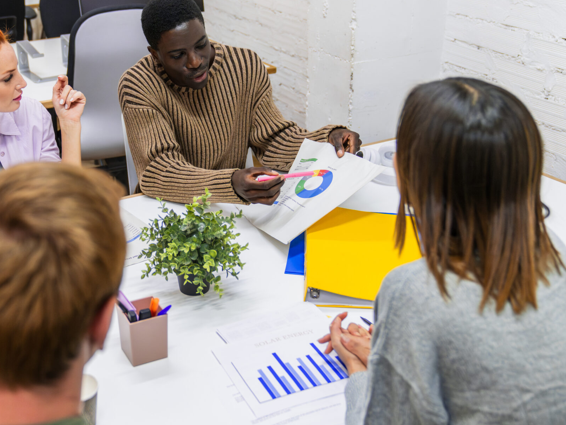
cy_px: 178
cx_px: 184
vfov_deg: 31.5
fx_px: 752
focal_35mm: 46
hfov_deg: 40.7
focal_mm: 30
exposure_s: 1/250
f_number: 2.8
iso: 2000
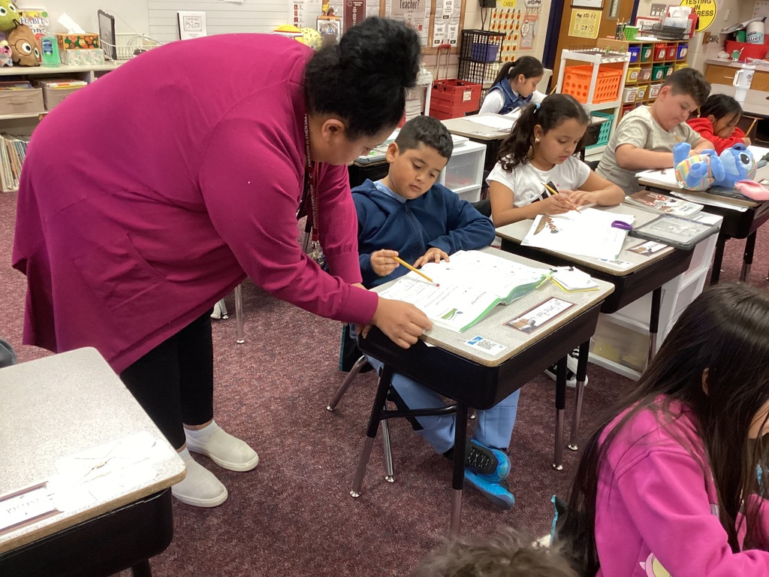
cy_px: 288
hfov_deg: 58.4
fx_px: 689
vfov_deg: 45.4
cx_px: 384
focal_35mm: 31
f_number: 2.4
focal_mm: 3.3
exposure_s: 1/60
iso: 250
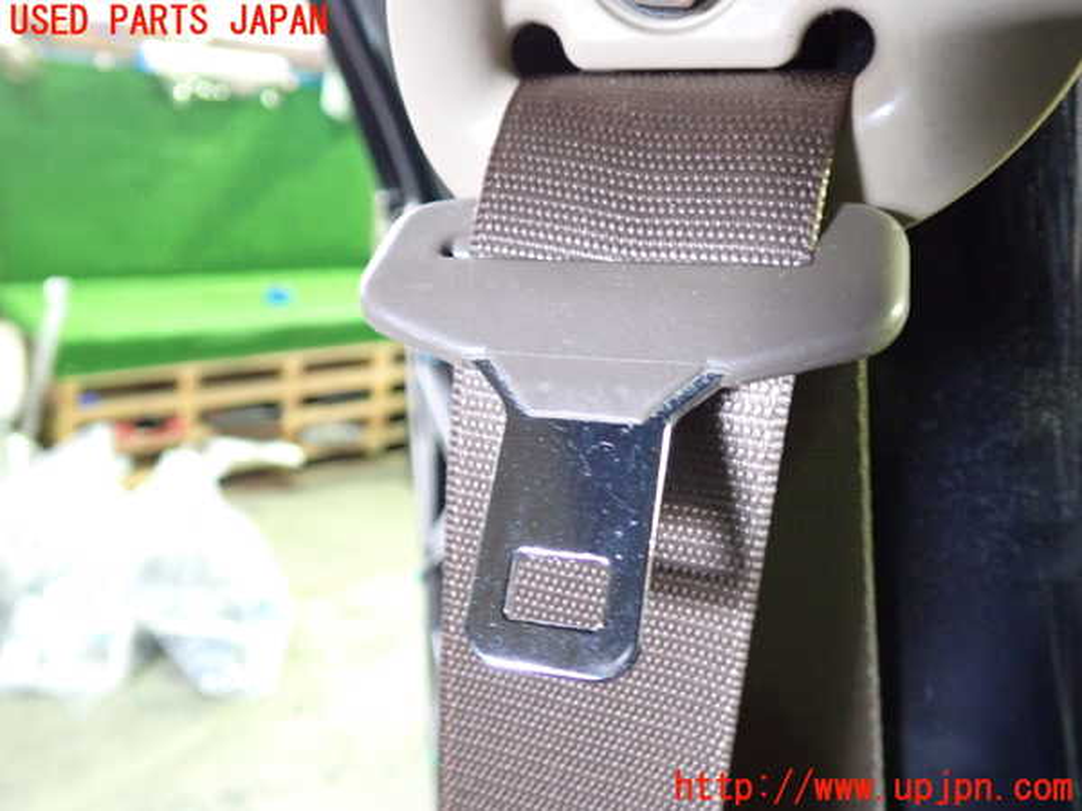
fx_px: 938
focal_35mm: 30
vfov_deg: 46.8
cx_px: 541
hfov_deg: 60.0
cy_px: 406
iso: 800
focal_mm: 5.4
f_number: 2.3
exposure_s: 1/15
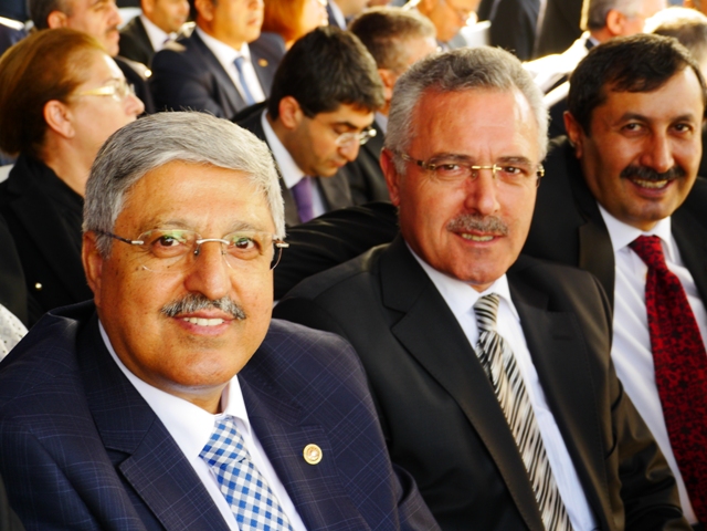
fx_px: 1307
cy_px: 266
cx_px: 354
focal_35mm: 64
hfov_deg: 30.3
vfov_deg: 22.9
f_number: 5
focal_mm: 32
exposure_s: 1/60
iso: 400
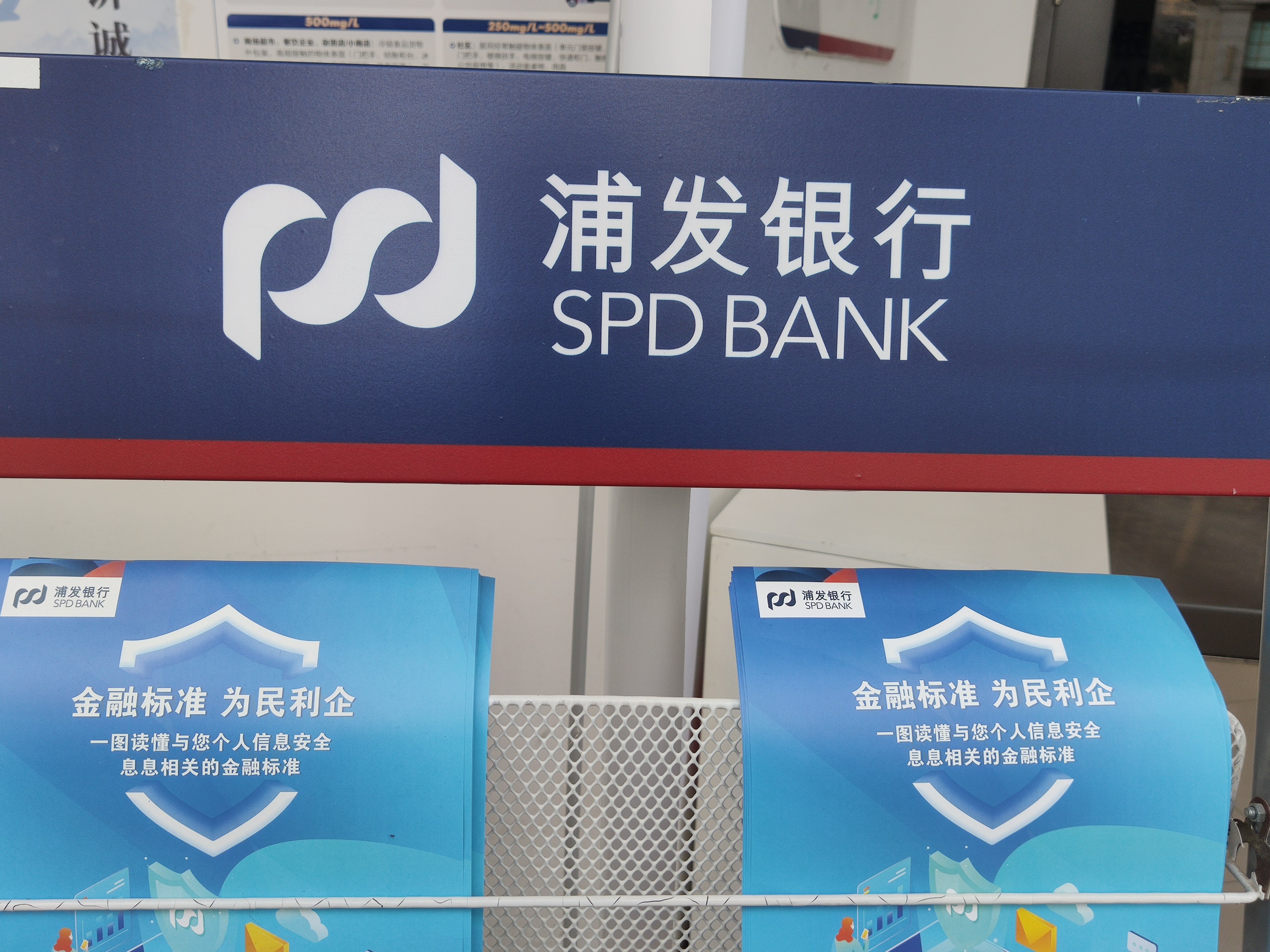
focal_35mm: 30
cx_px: 604
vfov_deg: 46.8
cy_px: 459
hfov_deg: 59.9
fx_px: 1101
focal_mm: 4.75
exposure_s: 1/100
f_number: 1.75
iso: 245
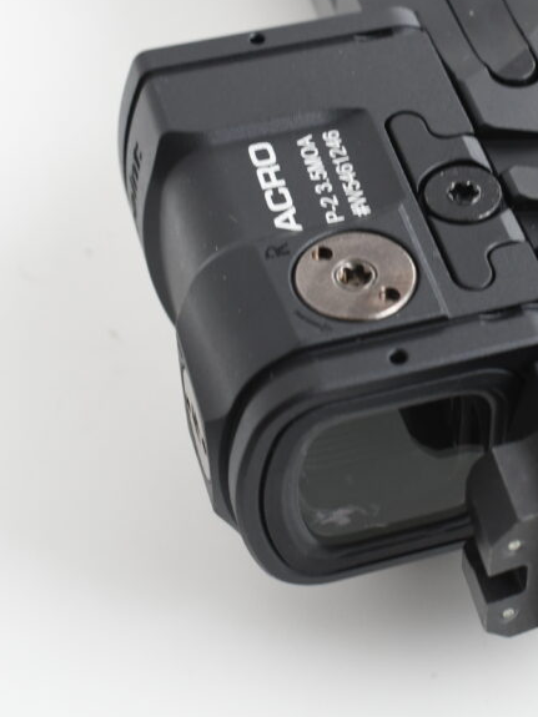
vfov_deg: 22.0
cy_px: 317
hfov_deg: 16.3
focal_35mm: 89
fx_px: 1845
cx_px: 528
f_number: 13
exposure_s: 1/30
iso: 1250
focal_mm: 35
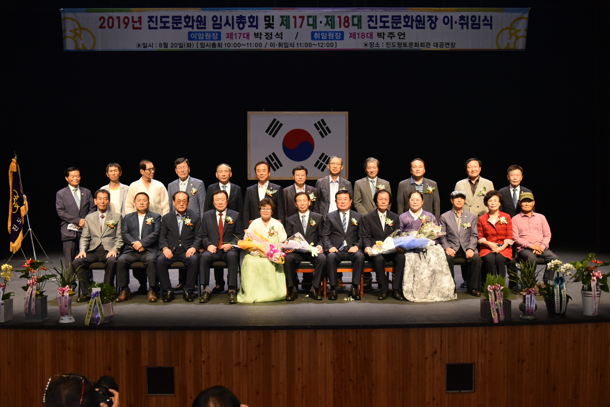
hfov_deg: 50.7
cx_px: 305
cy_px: 204
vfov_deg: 35.1
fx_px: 644
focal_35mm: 38
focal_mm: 38
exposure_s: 1/125
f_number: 5
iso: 1250
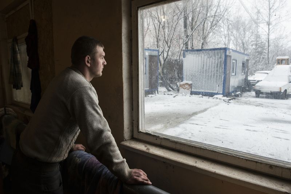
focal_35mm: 24
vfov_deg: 53.2
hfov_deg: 73.7
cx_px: 146
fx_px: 194
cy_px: 97
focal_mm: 24
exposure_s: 1/80
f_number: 8
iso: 2000
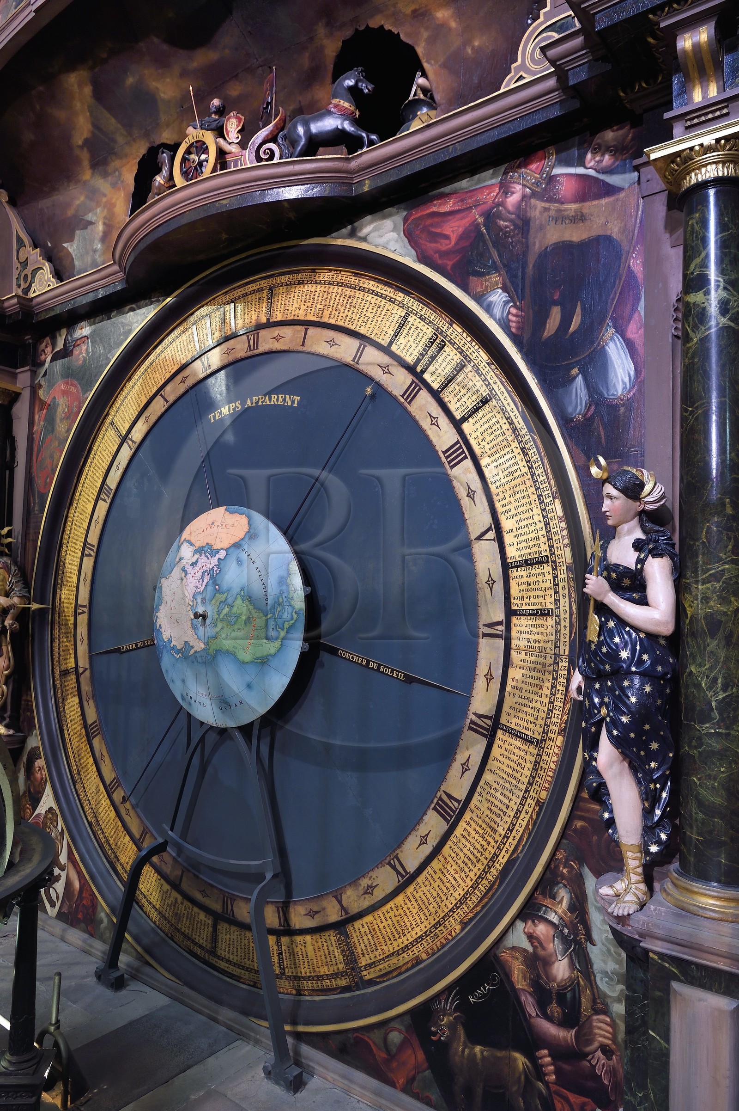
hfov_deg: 53.1
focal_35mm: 24
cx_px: 370
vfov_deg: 73.8
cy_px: 556
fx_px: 740
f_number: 6.3
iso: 800
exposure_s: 1/2.5
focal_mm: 24
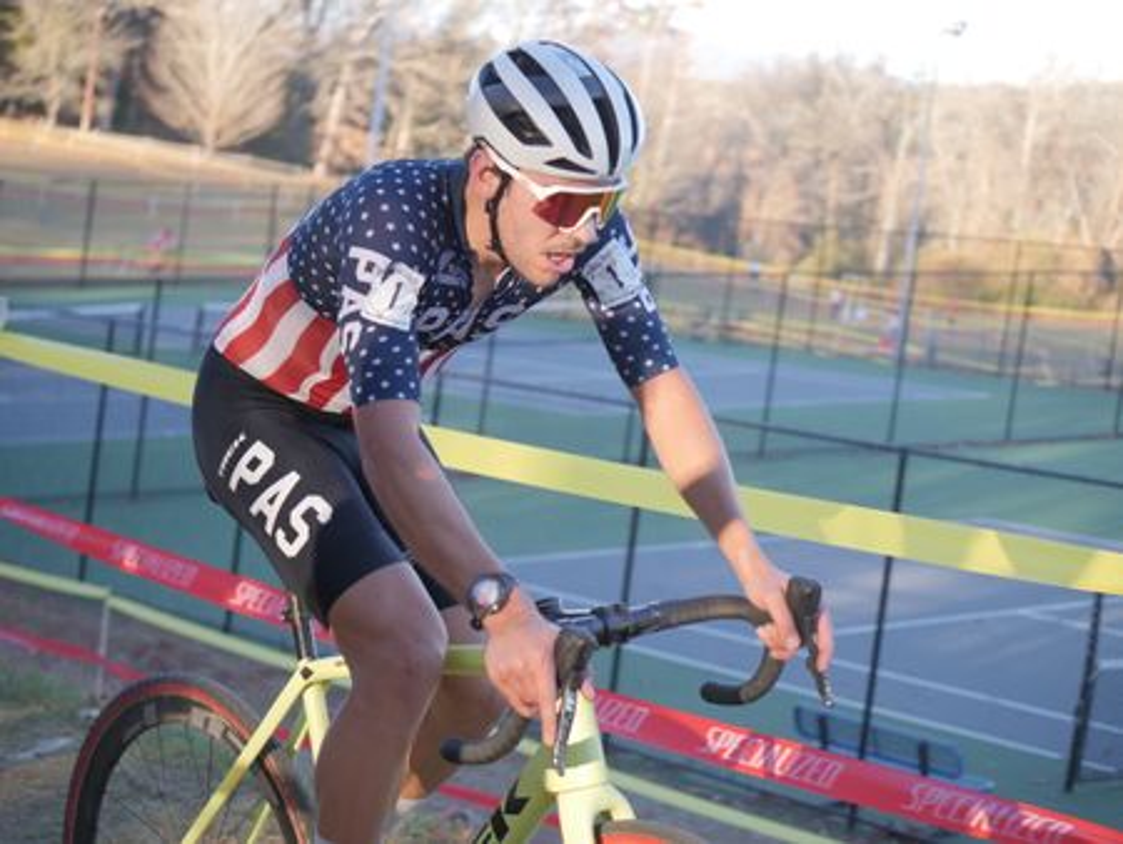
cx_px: 562
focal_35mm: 90
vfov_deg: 16.4
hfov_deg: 21.8
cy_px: 422
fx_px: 2921
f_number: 2.8
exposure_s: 1/1000
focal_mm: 45
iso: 800
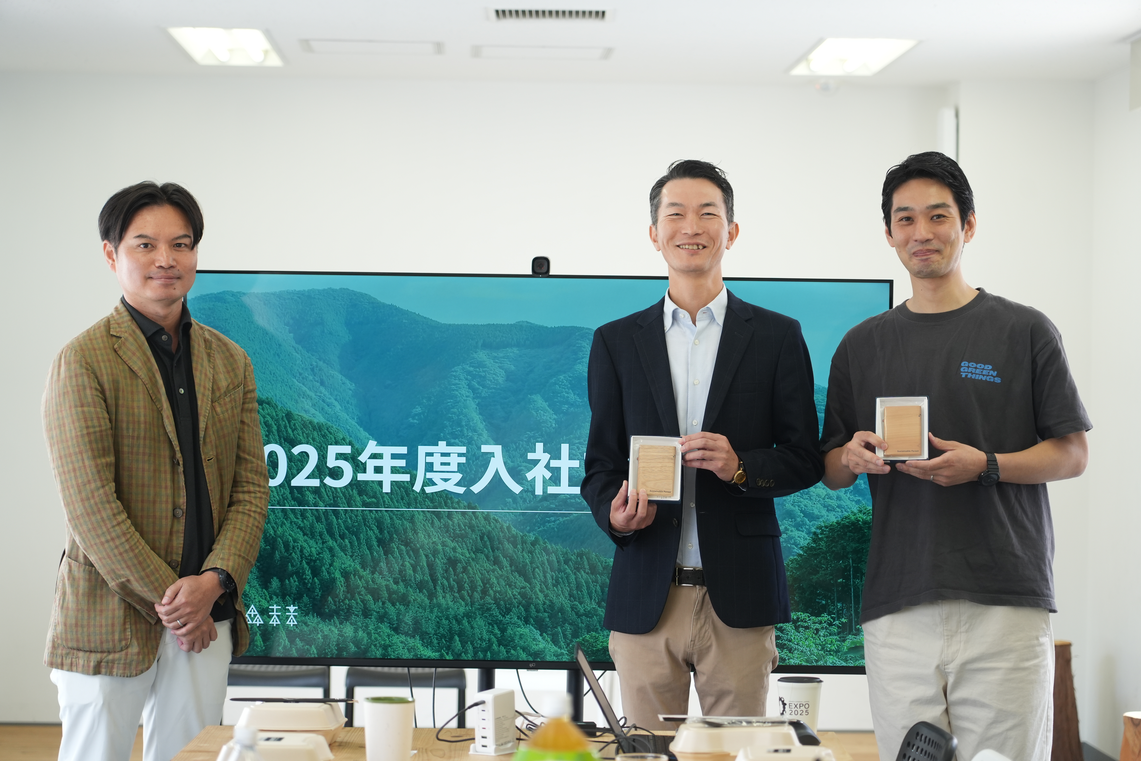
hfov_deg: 20.4
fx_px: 3169
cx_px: 570
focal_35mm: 100
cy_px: 380
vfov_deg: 13.7
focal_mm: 100
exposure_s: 1/160
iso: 640
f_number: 4
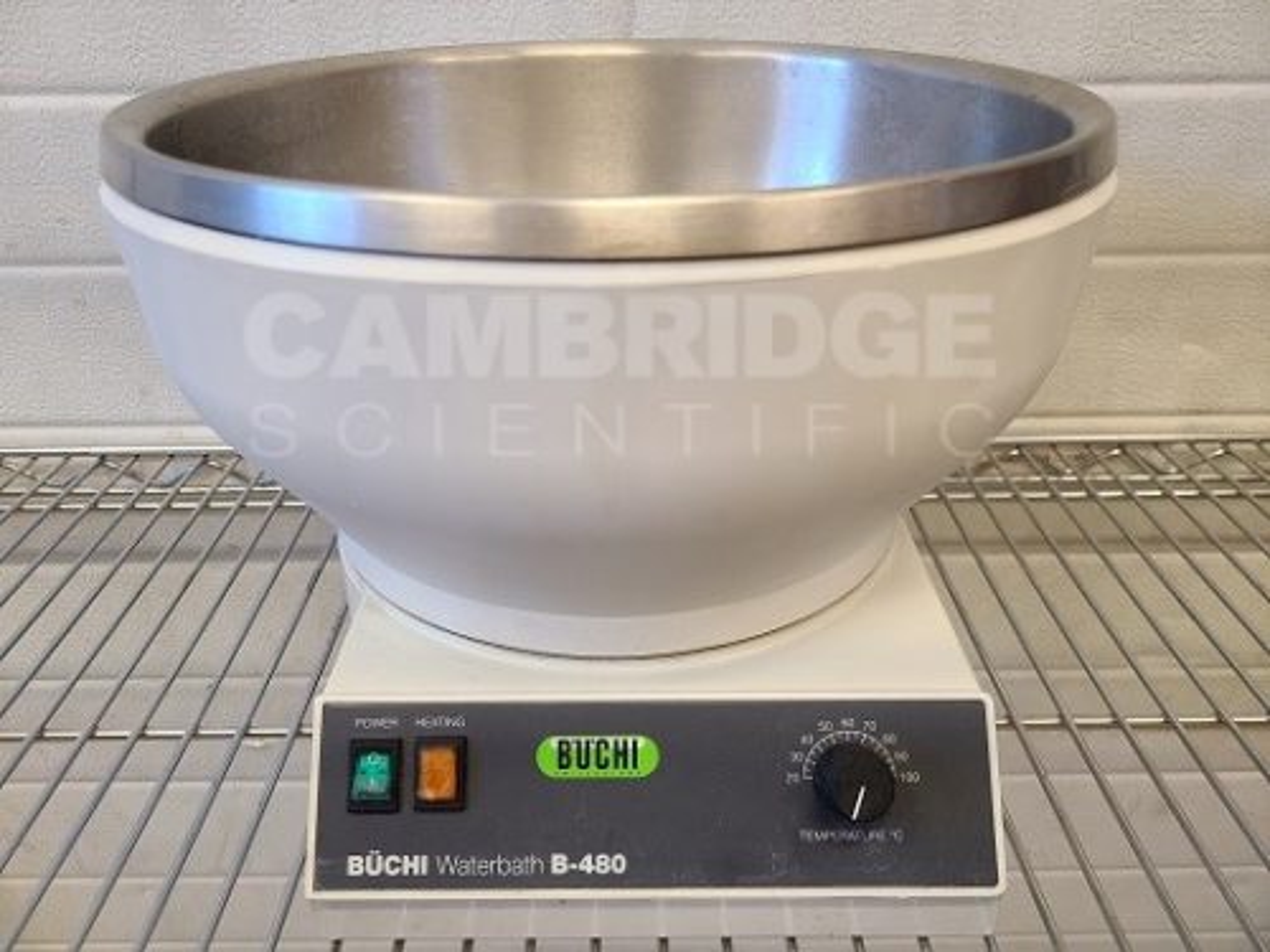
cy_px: 476
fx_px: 954
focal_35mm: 26
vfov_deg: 53.1
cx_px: 635
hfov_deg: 67.3
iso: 160
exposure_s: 1/60
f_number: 1.8
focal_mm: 5.4
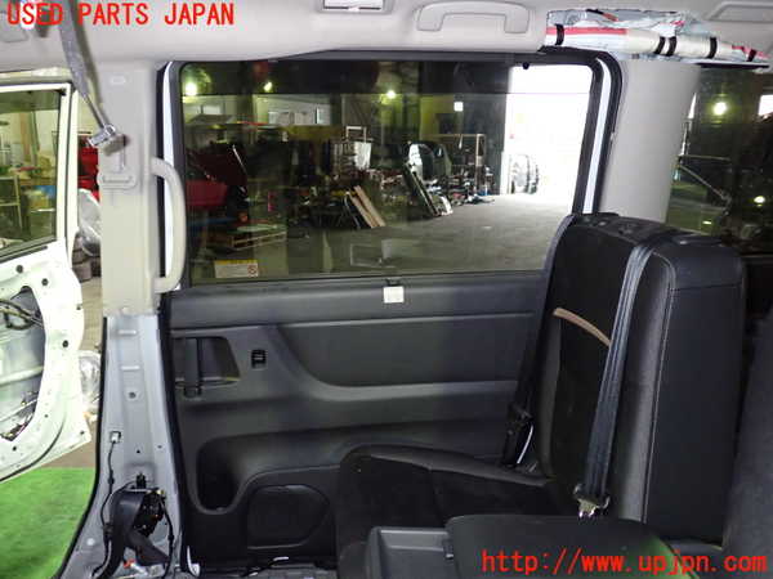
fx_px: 625
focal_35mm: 28
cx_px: 386
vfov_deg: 49.7
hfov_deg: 63.4
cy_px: 290
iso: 640
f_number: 2.2
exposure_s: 1/30
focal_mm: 5.05
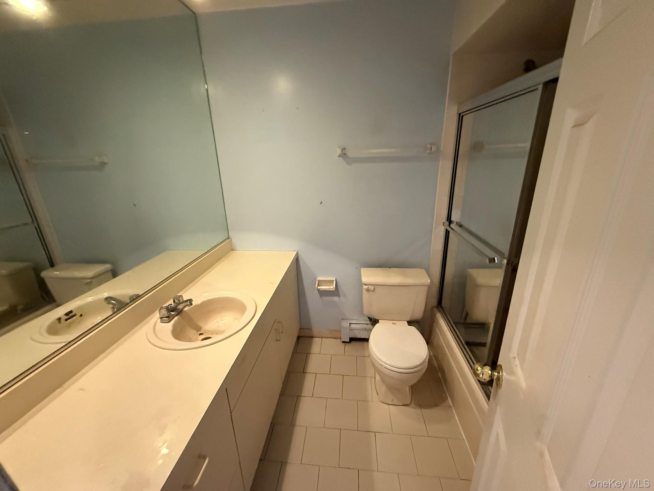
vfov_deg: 85.7
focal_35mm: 14
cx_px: 327
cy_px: 246
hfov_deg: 102.1
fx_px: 265
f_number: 2.2
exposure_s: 1/60
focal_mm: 2.22
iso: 800
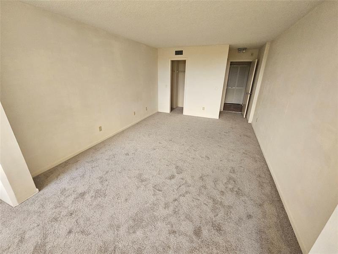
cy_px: 127
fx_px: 127
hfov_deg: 106.2
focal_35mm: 13
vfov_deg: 89.9
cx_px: 169
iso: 200
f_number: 2.2
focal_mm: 2.2
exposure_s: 1/66
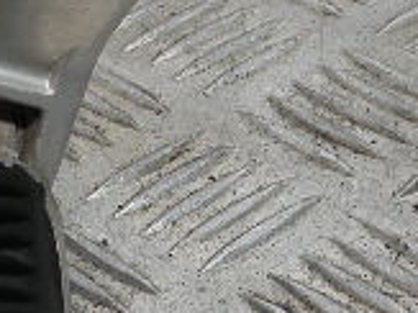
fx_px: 2051
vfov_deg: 8.7
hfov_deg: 11.6
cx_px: 213
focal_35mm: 170
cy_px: 118
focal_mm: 4.7
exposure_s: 1/69.2
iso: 64
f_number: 3.2
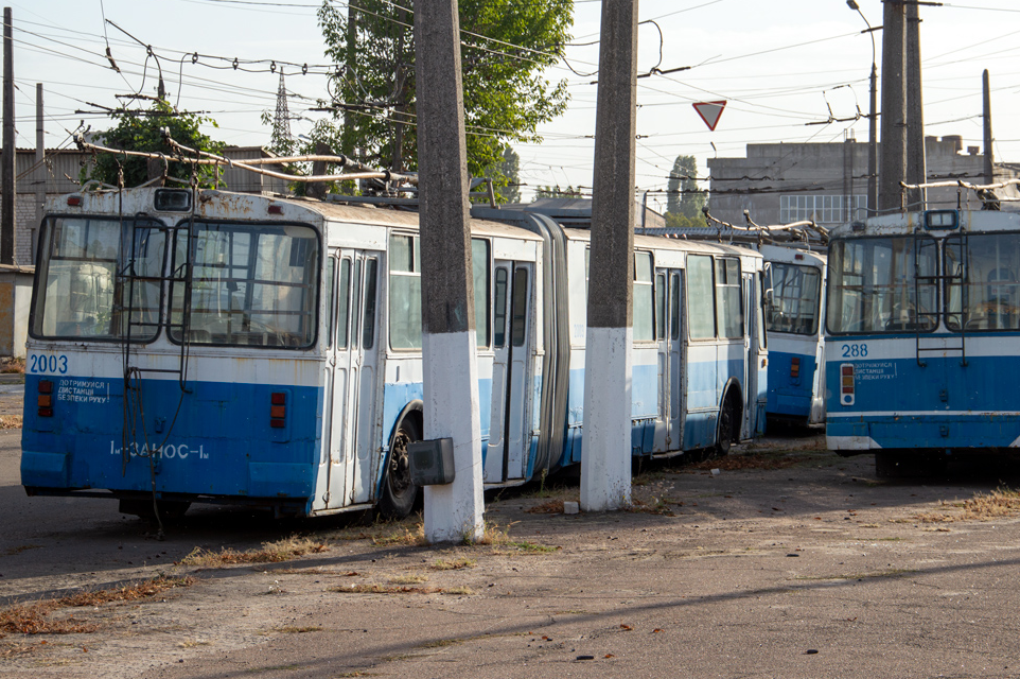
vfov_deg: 12.1
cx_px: 583
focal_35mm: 113
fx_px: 3199
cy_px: 265
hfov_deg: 18.1
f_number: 8
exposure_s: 1/250
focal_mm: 58
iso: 100
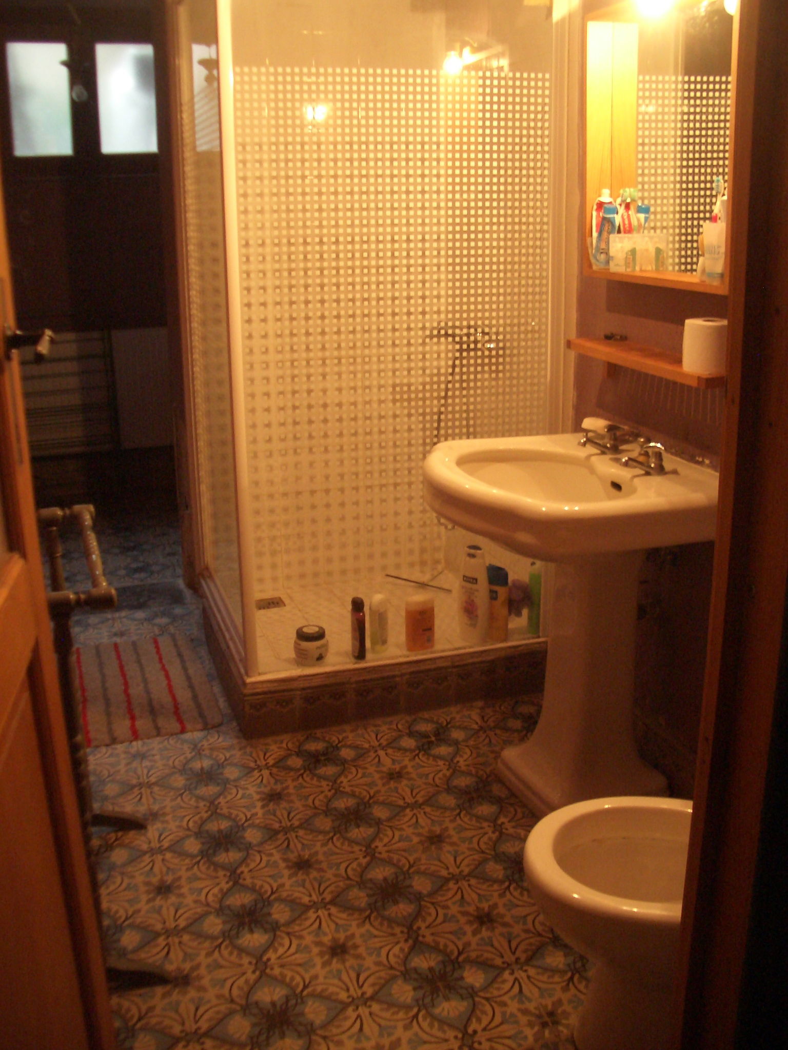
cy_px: 525
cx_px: 394
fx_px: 1062
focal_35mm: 35
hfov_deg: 40.7
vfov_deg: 52.6
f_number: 2.6
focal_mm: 5.8
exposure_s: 1/15
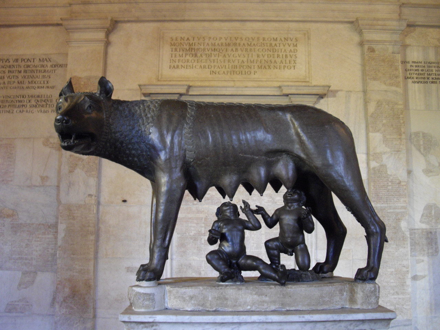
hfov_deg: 49.0
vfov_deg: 37.7
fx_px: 483
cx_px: 220
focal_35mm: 38
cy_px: 165
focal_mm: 7.9
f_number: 2.8
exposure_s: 1/25
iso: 400
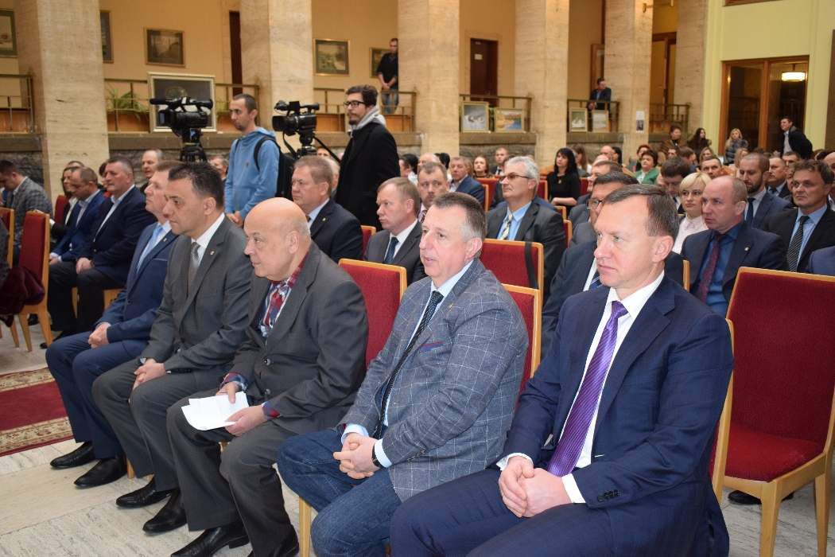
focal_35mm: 36
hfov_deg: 53.1
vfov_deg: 36.9
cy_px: 278
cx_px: 418
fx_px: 835
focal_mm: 24
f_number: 3.8
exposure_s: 1/60
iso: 1250
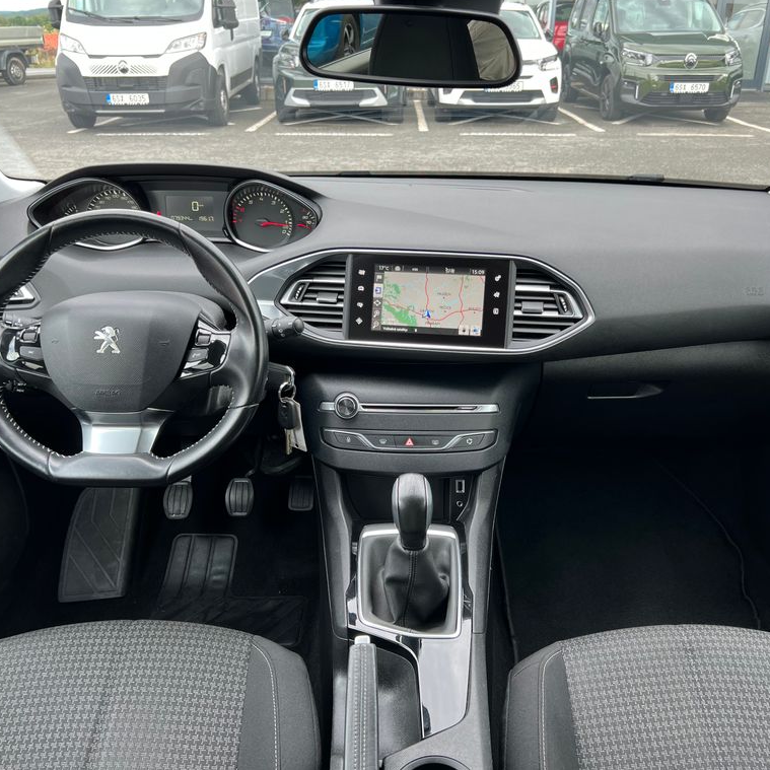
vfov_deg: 52.5
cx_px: 409
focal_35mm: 31
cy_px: 384
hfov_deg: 52.5
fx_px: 780
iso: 40
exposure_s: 1/111
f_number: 1.5
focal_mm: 5.7
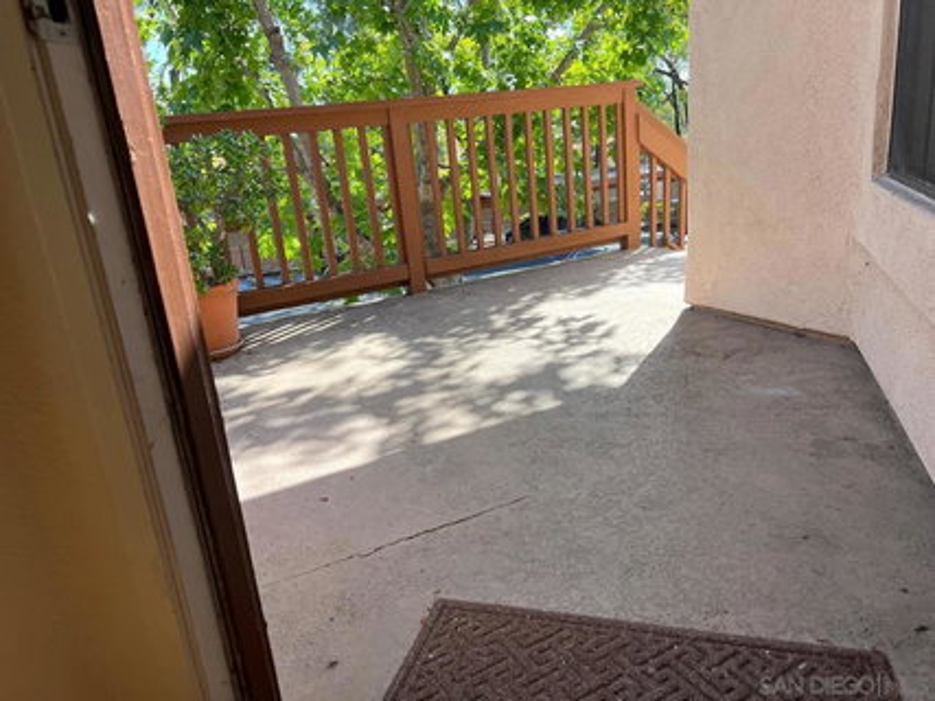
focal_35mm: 26
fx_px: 702
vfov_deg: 53.0
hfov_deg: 67.3
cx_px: 468
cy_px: 350
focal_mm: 5.7
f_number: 1.5
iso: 50
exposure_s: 1/670
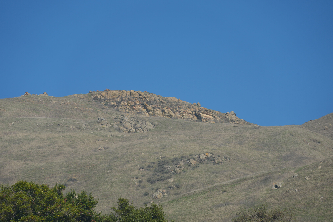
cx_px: 166
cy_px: 111
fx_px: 2340
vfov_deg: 5.4
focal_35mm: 253
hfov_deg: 8.1
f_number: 11
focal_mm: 253
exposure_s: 1/320
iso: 160
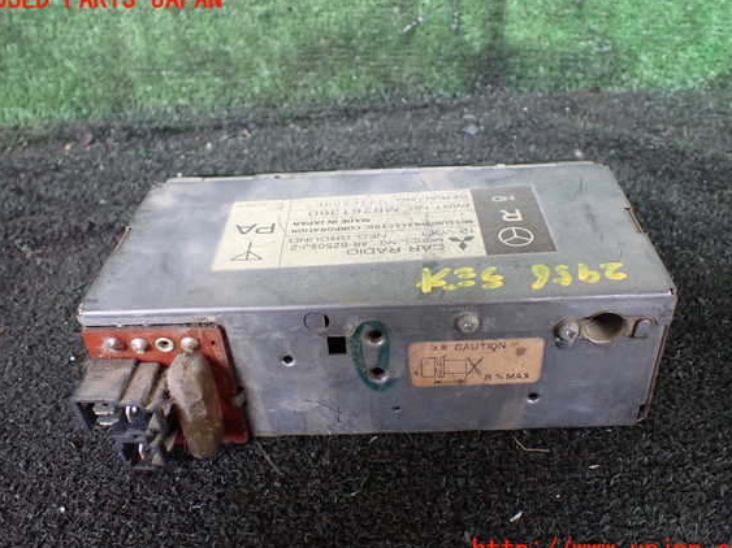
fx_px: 677
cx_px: 376
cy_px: 275
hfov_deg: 56.8
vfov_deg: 44.1
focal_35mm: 32
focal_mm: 5.4
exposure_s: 1/60
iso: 800
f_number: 2.3
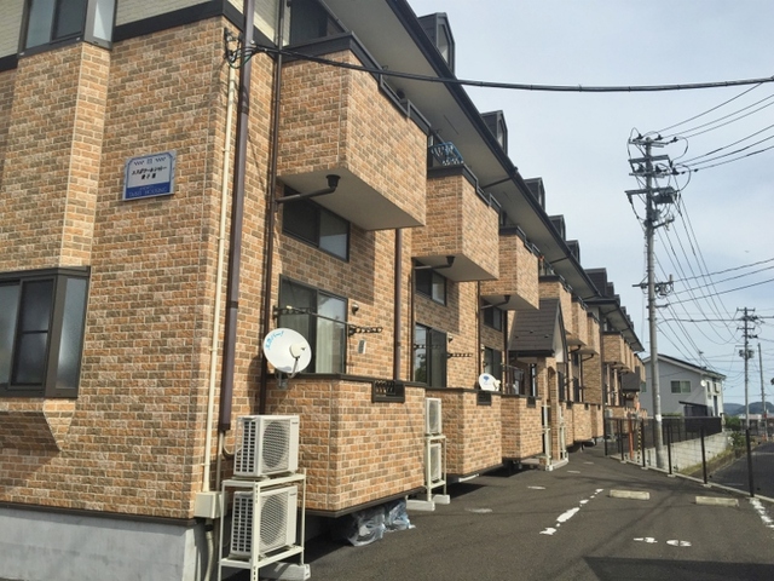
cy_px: 290
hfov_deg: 61.7
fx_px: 648
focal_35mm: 29
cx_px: 387
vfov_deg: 48.2
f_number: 2.2
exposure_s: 1/3049
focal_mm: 4.15
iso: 32
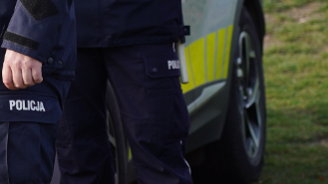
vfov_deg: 2.8
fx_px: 3783
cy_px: 5
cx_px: -223
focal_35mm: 435
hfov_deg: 4.9
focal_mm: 105
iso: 100
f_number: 4
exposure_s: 1/200
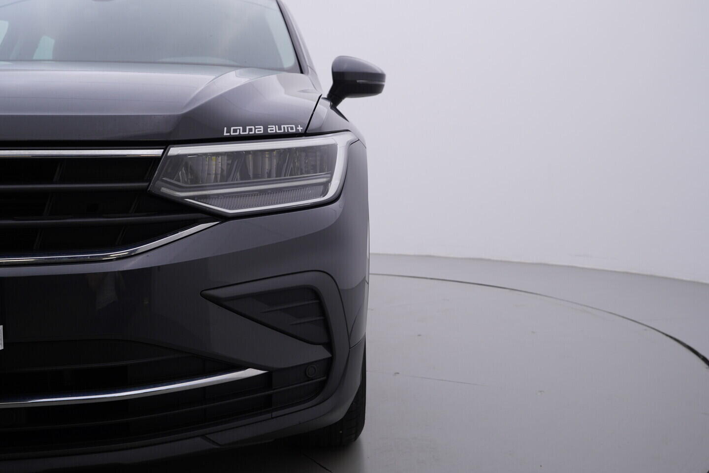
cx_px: 354
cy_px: 236
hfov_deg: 53.1
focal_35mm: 36
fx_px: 709
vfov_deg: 36.9
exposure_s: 1/100
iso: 125
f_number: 4.5
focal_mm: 24
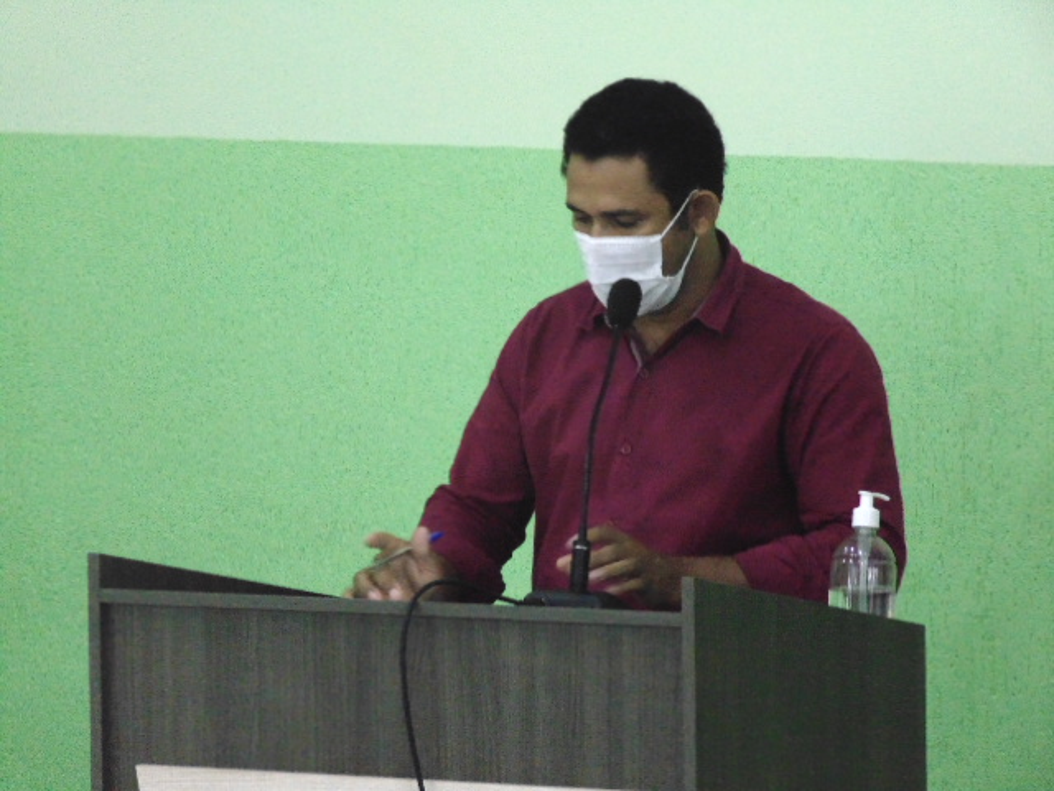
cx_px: 527
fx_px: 7186
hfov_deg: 8.4
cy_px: 396
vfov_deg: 6.3
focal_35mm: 236
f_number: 5.6
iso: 800
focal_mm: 42.3
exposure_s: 1/40
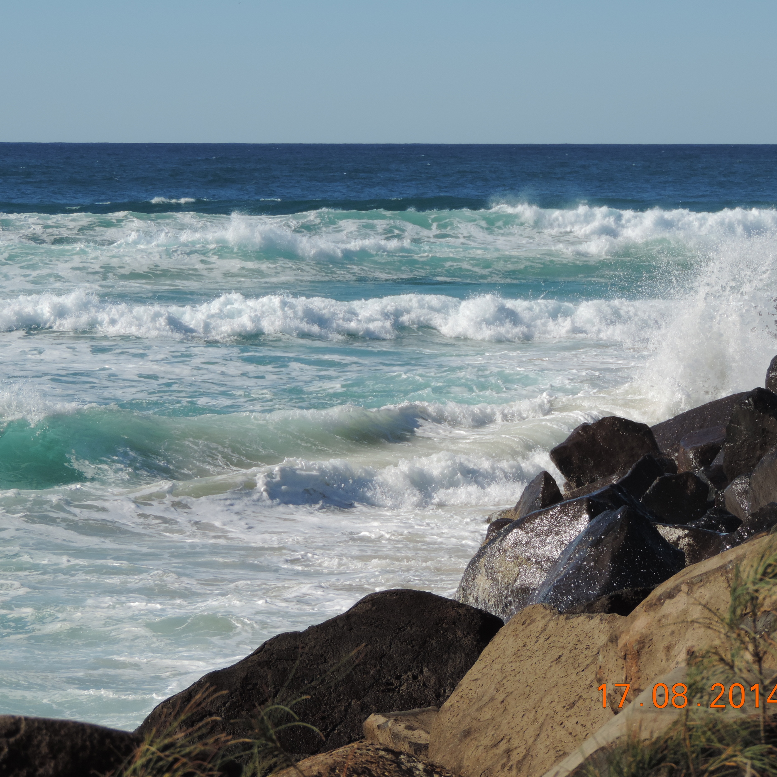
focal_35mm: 183
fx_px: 4647
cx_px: 424
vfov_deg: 9.6
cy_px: 389
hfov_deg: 9.6
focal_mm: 27.6
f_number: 4.4
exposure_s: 1/800
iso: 80
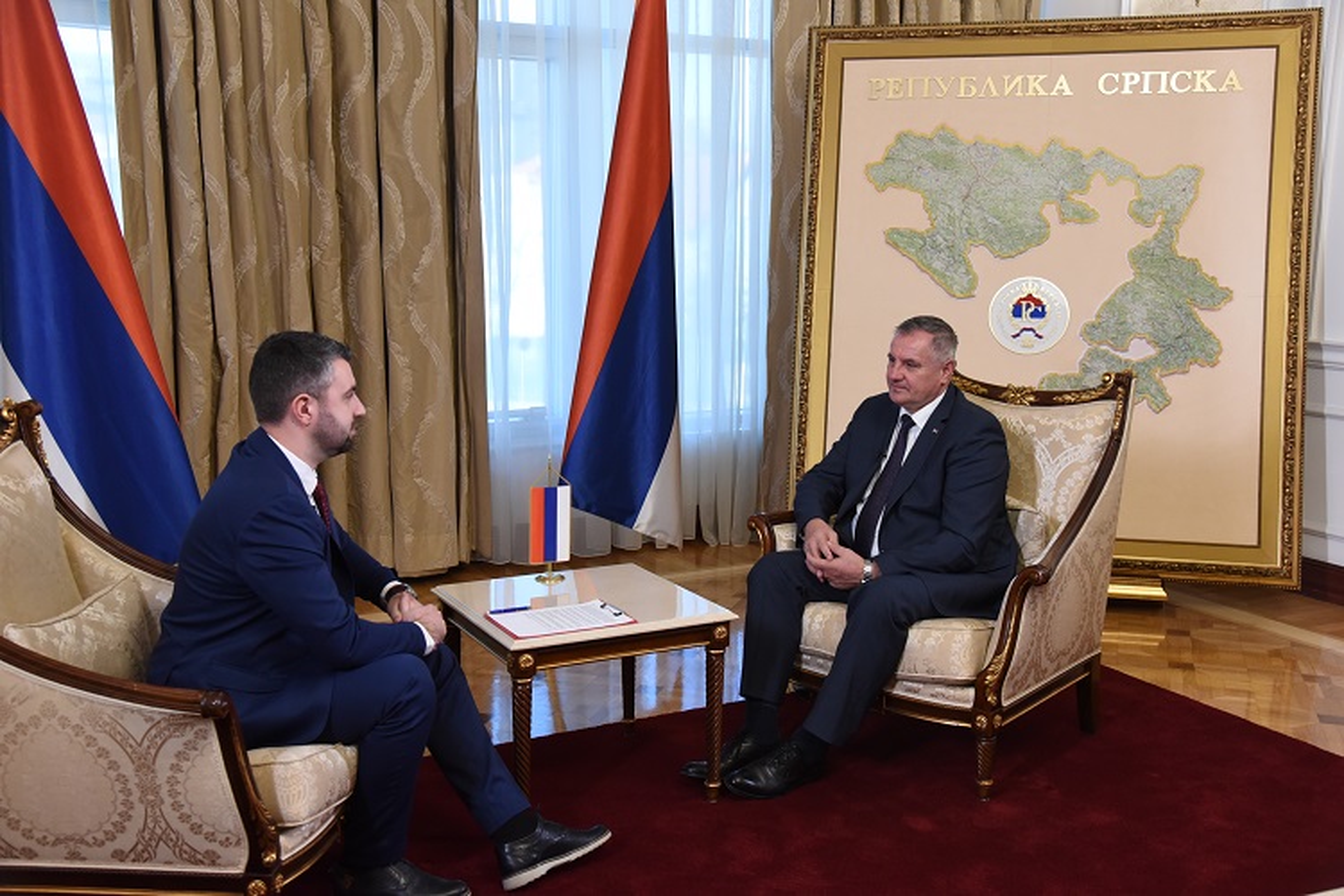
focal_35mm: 38
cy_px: 448
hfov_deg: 50.7
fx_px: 1419
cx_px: 672
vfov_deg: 35.1
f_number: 4.5
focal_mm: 38
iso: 2500
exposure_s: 1/100
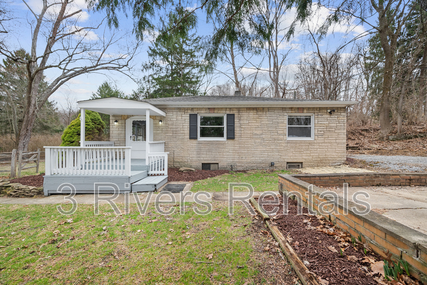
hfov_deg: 104.2
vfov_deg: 81.3
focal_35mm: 14
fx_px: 166
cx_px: 214
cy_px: 142
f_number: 8
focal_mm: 14
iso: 400
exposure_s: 1/320
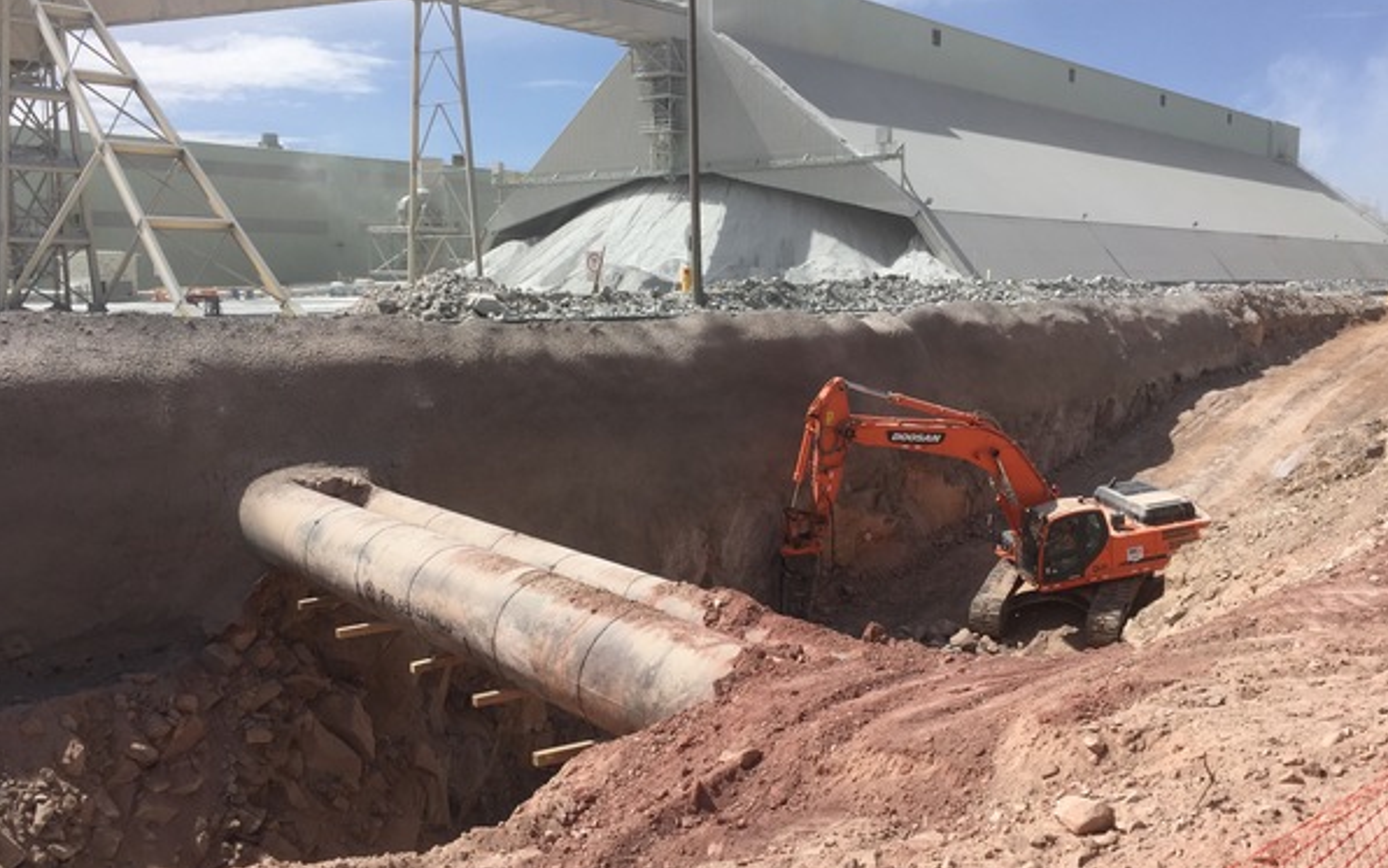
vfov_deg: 38.3
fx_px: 1249
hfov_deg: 58.1
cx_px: 727
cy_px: 451
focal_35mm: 33
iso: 32
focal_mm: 4.15
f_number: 2.2
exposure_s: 1/3049
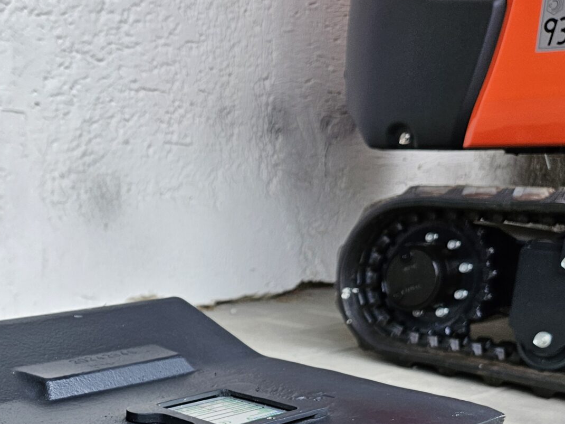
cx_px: 93
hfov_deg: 33.7
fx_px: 898
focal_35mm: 55
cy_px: 465
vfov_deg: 24.7
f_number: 1.8
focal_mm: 5.4
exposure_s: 1/180
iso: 64
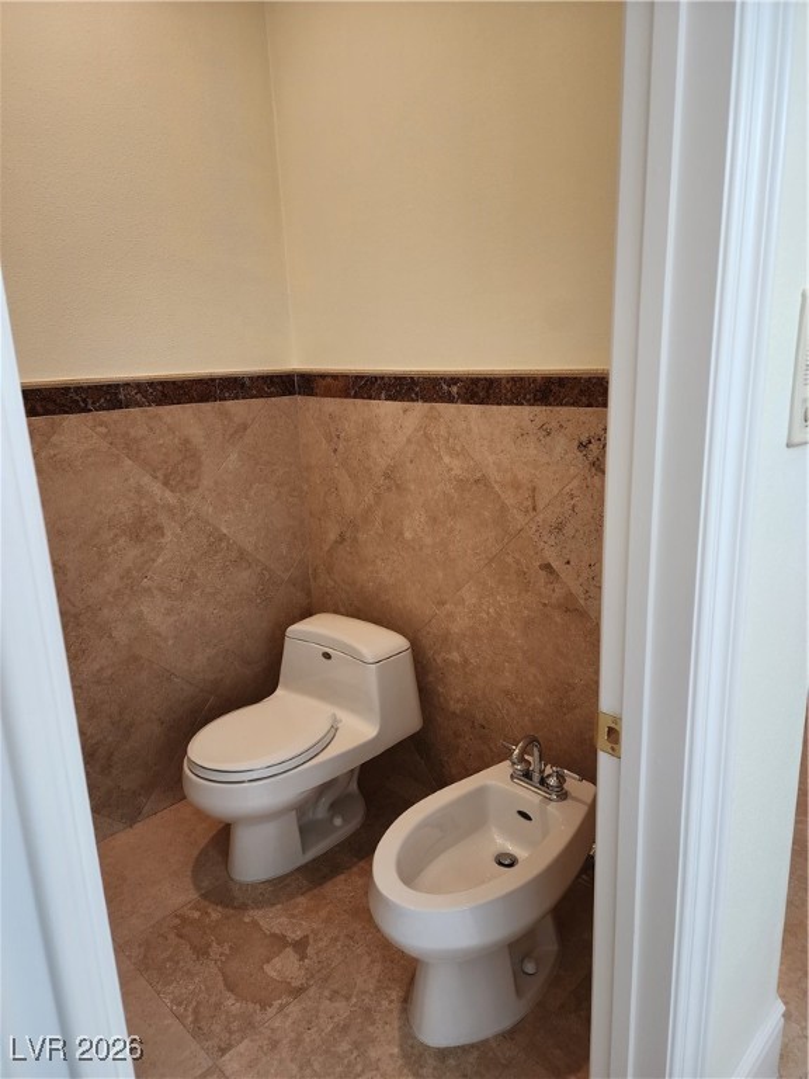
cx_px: 404
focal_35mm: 23
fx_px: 717
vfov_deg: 73.9
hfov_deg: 58.9
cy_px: 540
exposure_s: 1/120
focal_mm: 6.4
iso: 320
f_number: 1.8
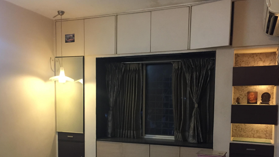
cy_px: 123
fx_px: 289
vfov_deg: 29.8
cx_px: 126
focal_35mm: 39
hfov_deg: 51.5
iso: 250
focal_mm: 4.15
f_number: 2.2
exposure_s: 1/33
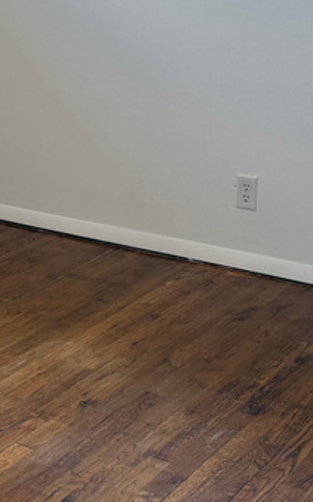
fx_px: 1052
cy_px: 183
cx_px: -12
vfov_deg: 26.7
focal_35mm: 77
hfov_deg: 16.5
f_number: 1.78
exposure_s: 1/168
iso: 160
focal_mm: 6.76
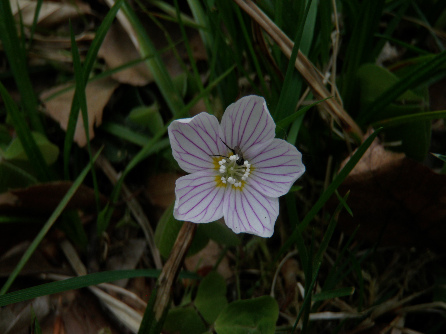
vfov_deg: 39.7
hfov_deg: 51.4
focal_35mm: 36
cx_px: 223
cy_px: 167
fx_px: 464
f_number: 5.6
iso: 50
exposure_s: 1/80
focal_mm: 6.53
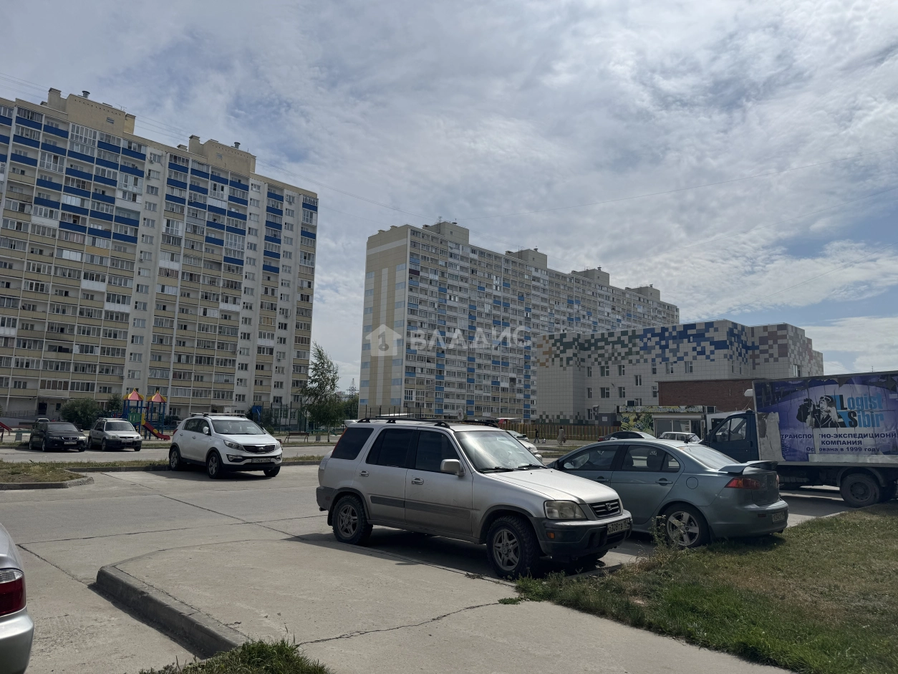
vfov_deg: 56.8
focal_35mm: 24
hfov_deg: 71.6
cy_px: 337
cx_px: 449
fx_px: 623
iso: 64
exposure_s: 1/12346
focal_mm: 6.76
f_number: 1.78
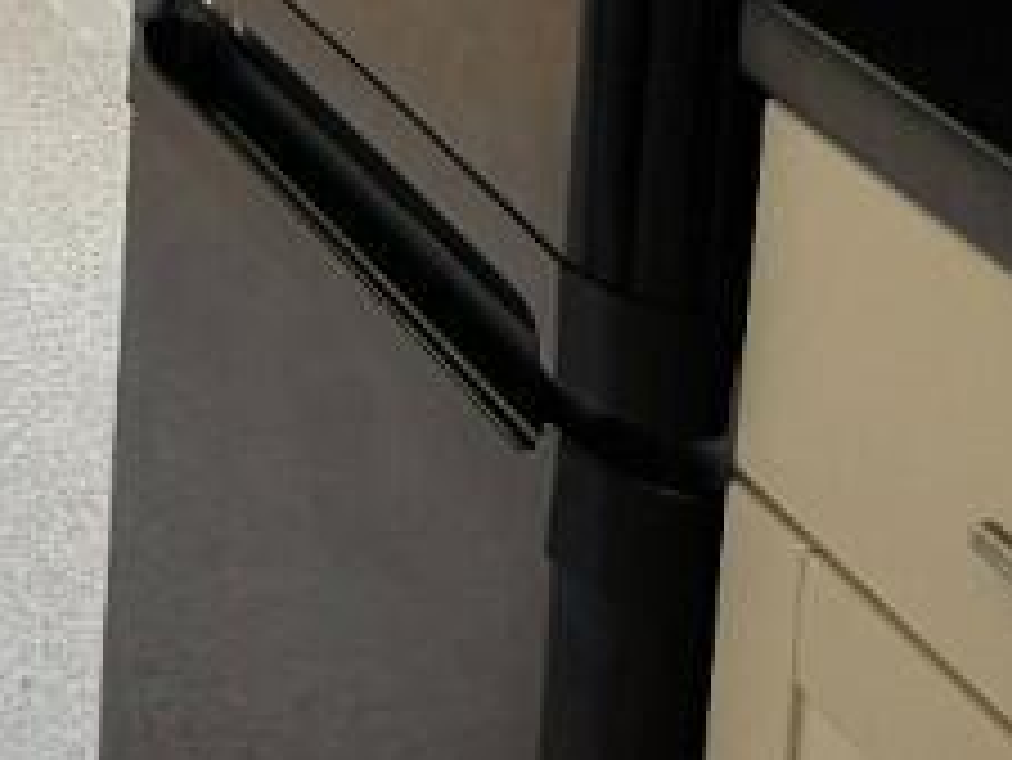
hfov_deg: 14.9
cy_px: -800
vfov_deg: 12.0
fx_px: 3188
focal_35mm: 109
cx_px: -976
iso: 200
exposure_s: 1/100
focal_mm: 6.86
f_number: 1.78
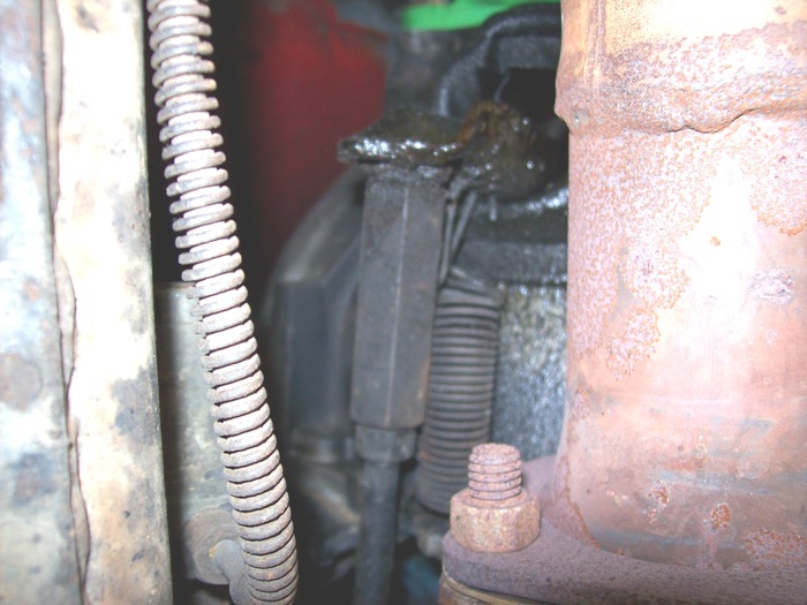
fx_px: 839
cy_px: 302
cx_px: 404
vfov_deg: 39.7
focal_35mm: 36
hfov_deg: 51.4
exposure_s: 1/64
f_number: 2.7
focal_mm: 6
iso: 80
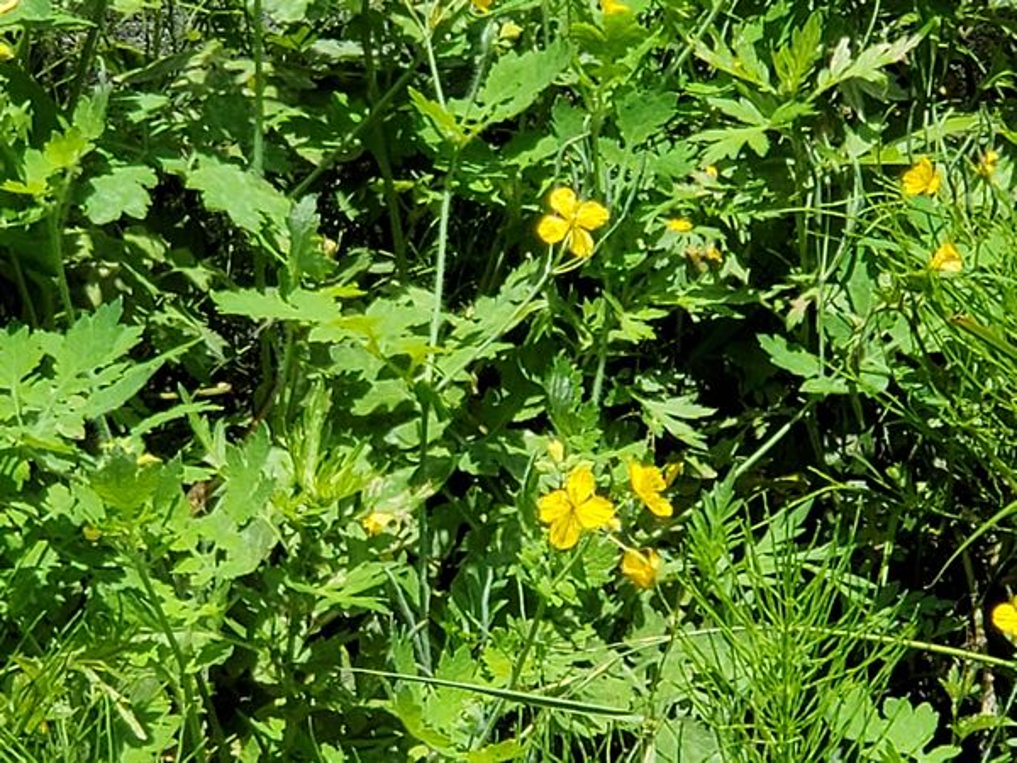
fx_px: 1528
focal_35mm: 52
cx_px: 508
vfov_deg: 28.0
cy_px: 382
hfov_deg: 36.8
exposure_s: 1/769
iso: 50
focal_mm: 6
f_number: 2.4
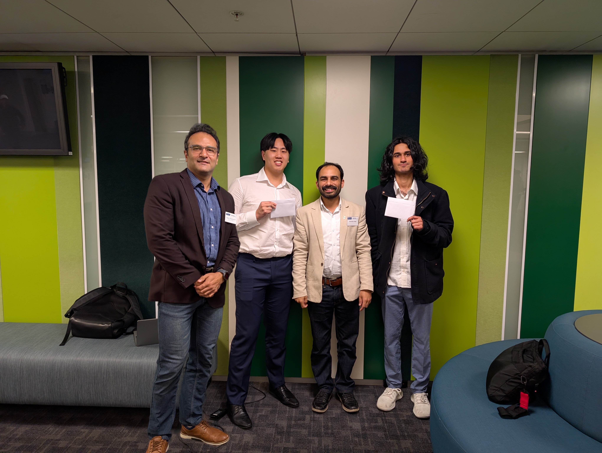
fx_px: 418
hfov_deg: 71.5
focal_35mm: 24
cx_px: 301
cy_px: 226
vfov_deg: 56.9
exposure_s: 1/25
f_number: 1.68
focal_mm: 6.9
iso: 130
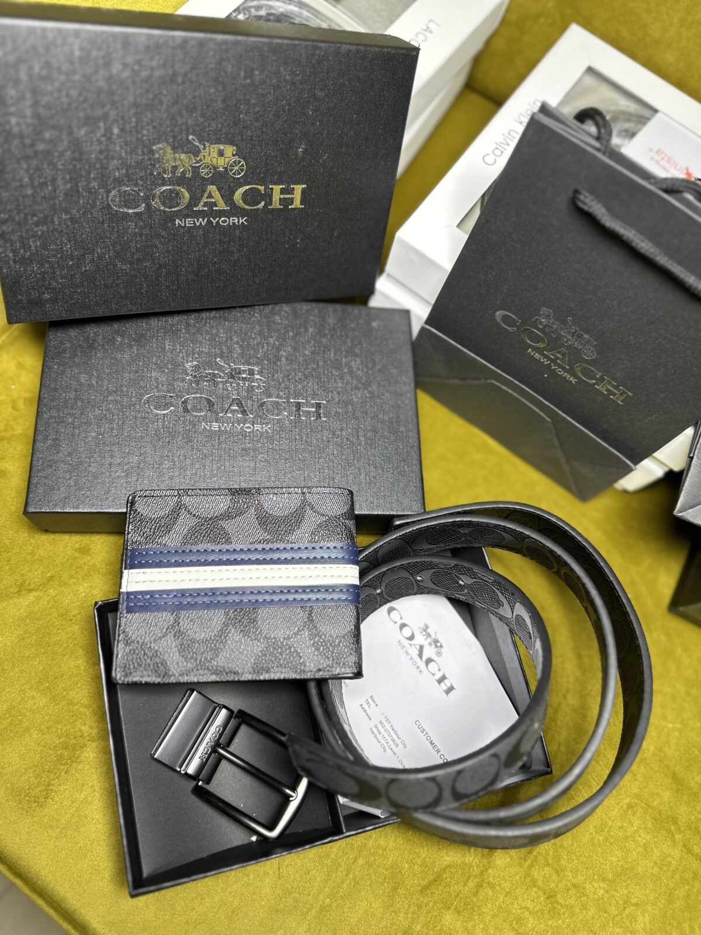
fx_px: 648
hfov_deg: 56.8
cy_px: 468
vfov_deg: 71.6
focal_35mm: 24
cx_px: 350
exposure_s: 1/100
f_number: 1.78
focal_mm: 6.86
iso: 160
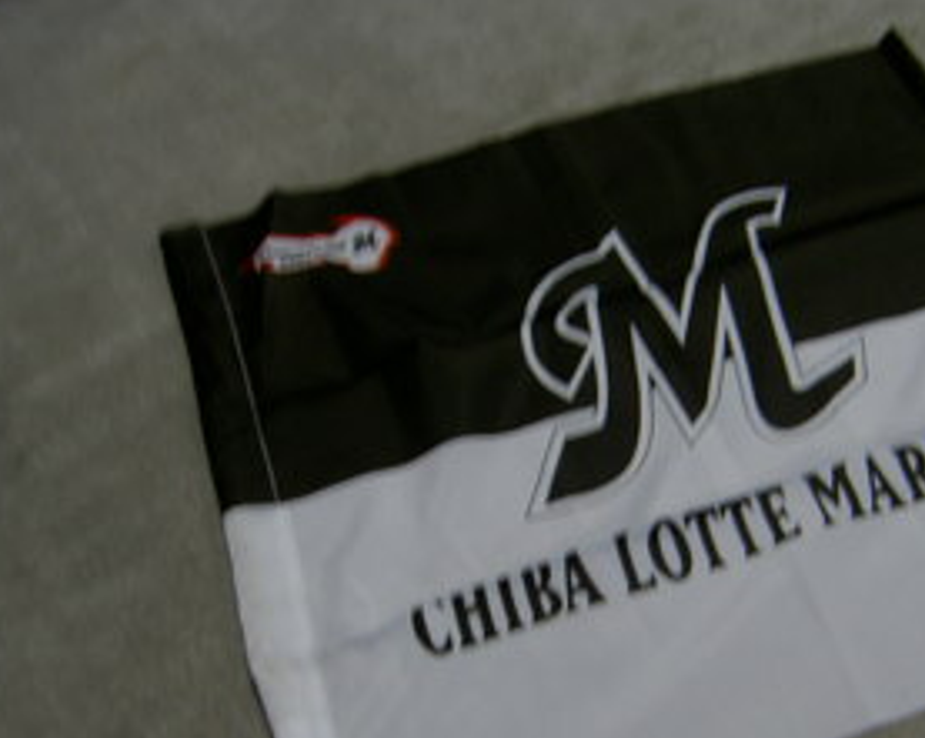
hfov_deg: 34.3
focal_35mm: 54
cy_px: 554
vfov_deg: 27.7
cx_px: 651
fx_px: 1477
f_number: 2.8
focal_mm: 5.6
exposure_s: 1/10
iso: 50
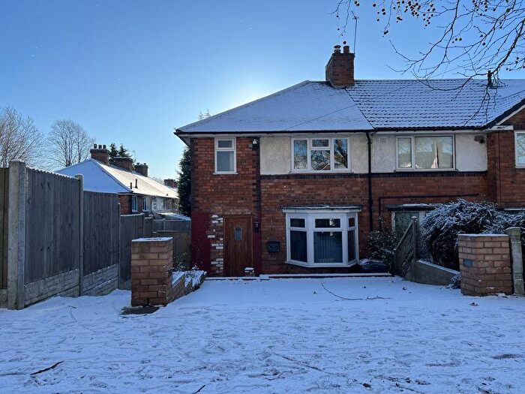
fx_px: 394
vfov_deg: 53.1
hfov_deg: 67.3
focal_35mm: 26
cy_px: 197
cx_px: 262
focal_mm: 5.7
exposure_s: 1/2762
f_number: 1.5
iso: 50
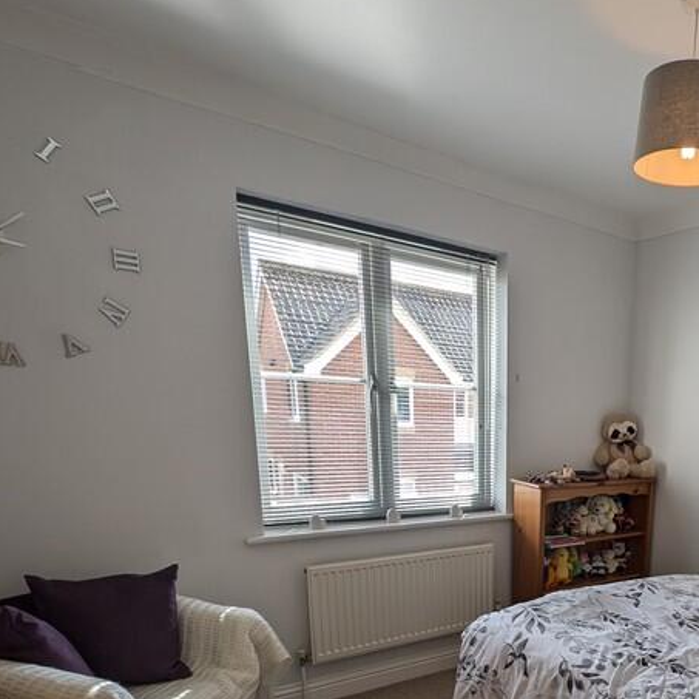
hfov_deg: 57.1
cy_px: 535
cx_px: 613
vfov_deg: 61.0
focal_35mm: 24
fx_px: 548
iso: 48
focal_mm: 2.23
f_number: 1.95
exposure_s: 1/213
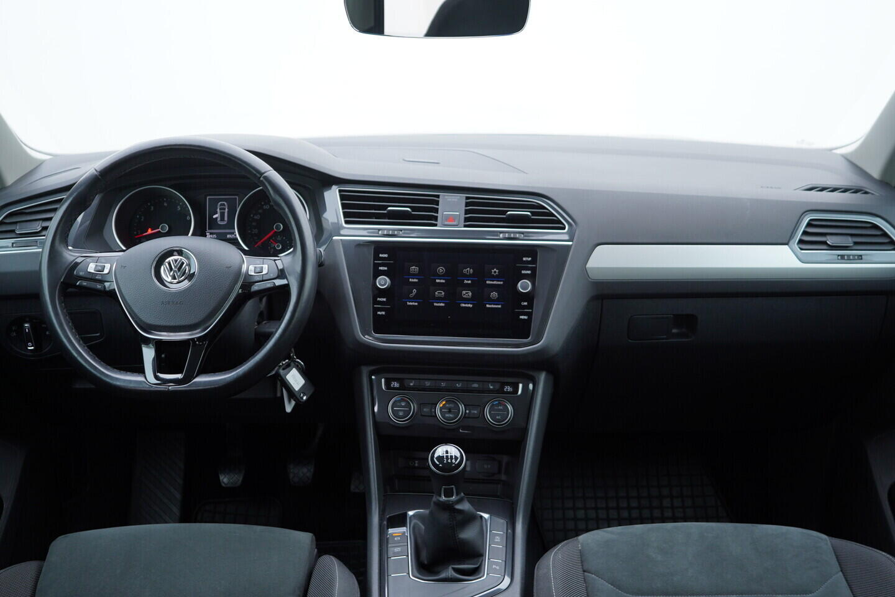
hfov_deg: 53.1
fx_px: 895
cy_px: 298
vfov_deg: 36.9
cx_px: 448
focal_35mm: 36
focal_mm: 24
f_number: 2.8
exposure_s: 1/40
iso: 125
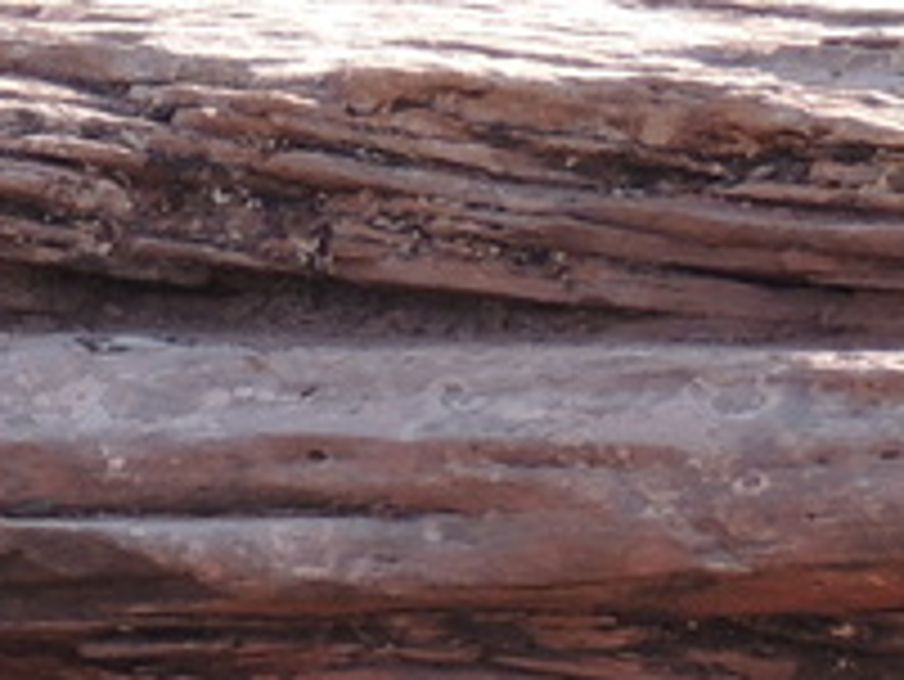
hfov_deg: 6.1
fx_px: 7813
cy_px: 167
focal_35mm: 299
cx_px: -1866
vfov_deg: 5.0
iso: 100
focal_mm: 8.3
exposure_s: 1/320
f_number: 3.5
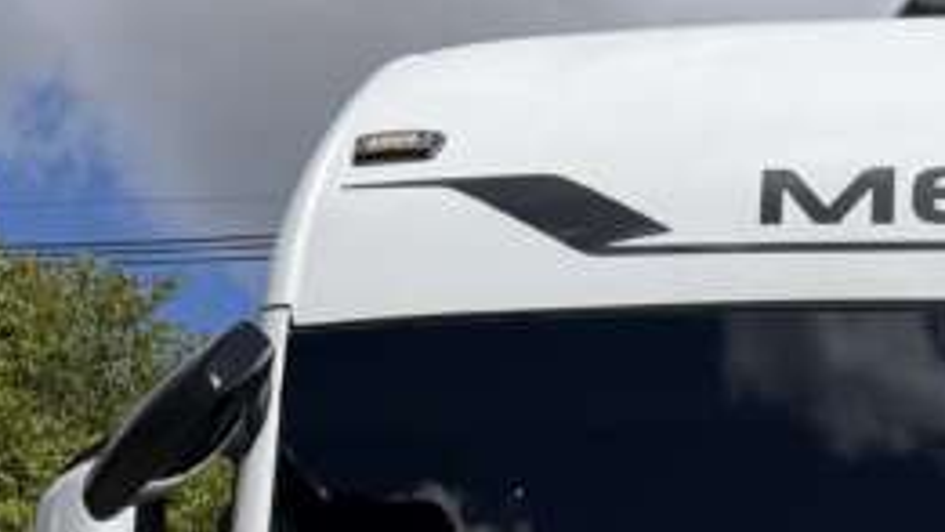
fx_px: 2707
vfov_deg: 10.0
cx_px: 1238
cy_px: 1220
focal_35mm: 108
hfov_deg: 18.4
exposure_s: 1/9091
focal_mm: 6.76
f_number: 1.78
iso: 80
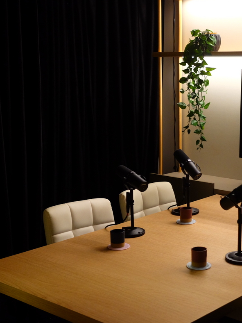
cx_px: 180
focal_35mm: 60
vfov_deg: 32.2
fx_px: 559
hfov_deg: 24.2
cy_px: 162
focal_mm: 27
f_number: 2.8
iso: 800
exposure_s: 1/30
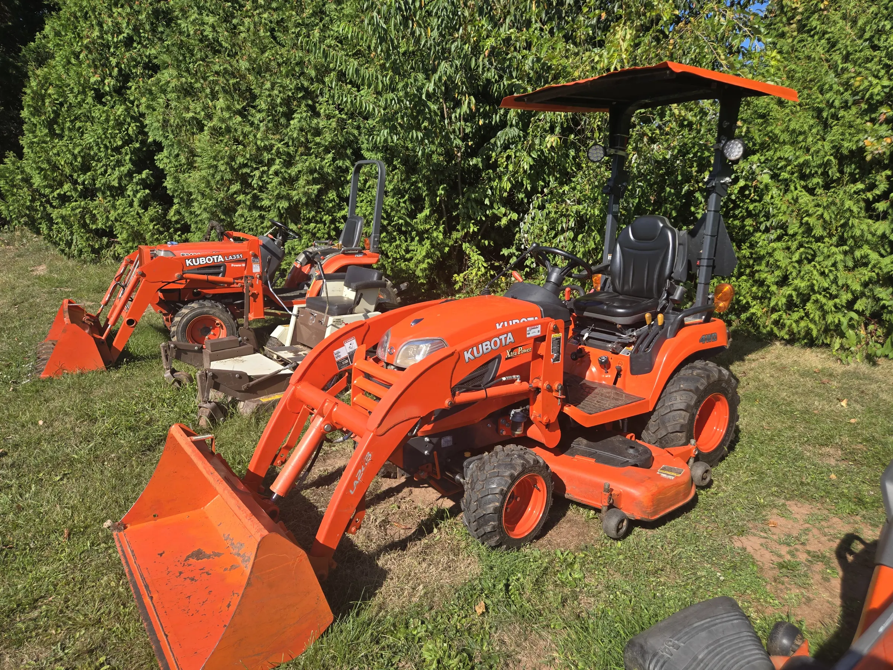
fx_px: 593
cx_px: 446
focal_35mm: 23
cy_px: 335
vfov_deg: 58.9
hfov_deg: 73.9
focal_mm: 5.4
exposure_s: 1/1554
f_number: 1.8
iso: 25
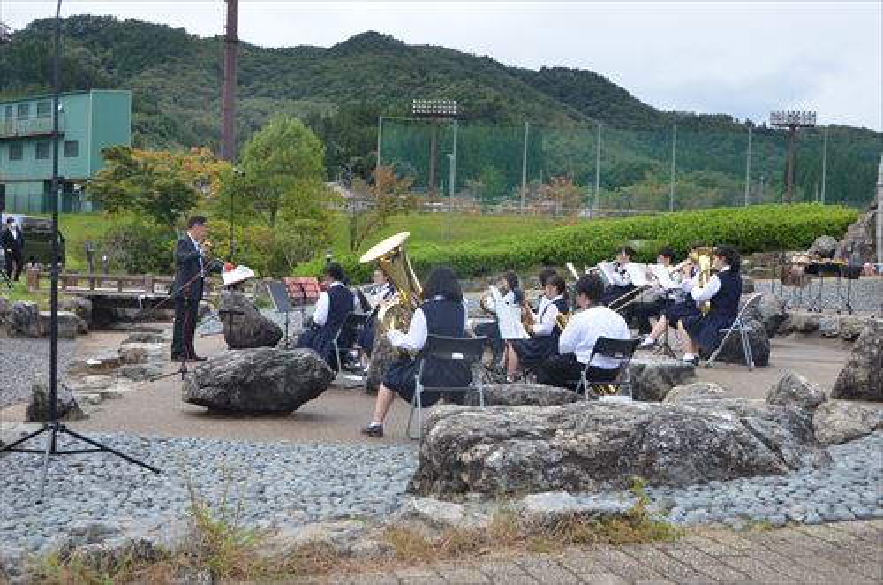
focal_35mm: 48
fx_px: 1175
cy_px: 292
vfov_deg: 27.9
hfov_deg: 41.2
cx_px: 442
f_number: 8
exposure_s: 1/320
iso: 320
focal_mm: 32
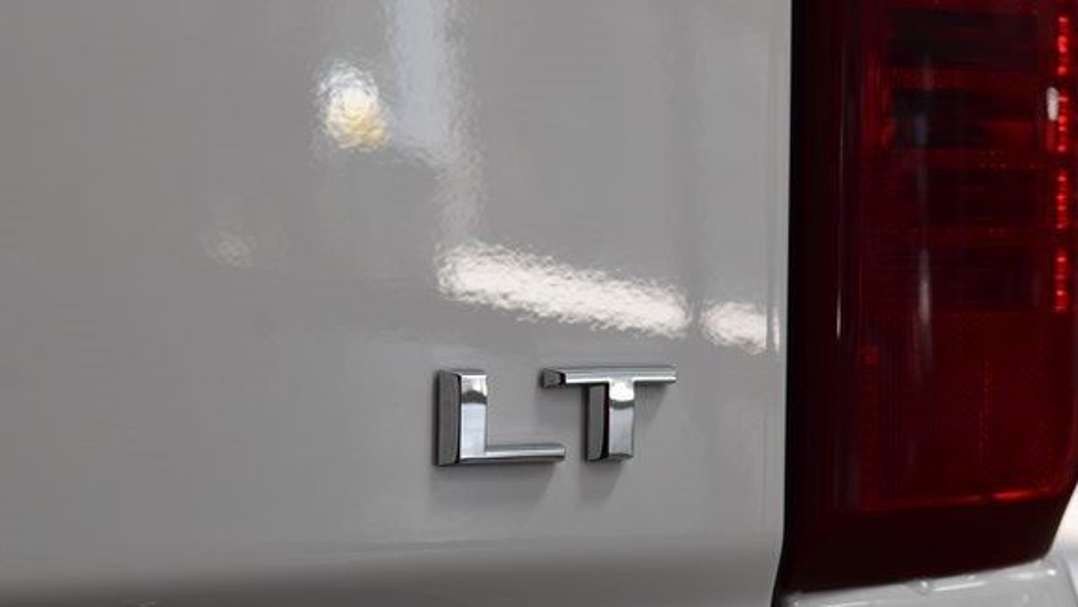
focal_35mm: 122
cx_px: 589
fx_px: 3488
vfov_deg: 9.9
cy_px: 384
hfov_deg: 17.6
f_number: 7.1
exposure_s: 1/30
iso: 450
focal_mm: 70
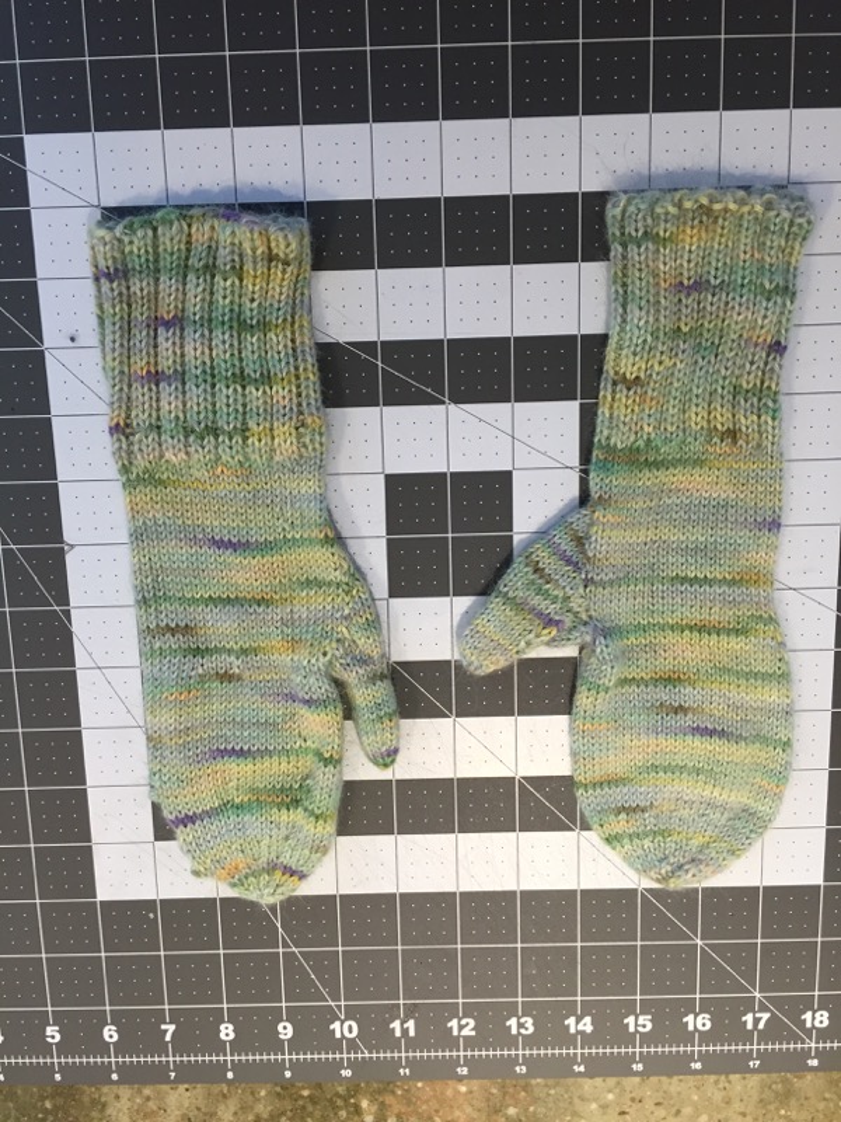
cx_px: 420
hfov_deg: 48.2
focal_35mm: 29
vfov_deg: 61.7
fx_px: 939
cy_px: 561
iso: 50
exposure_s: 1/30
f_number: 2.2
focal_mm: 4.15
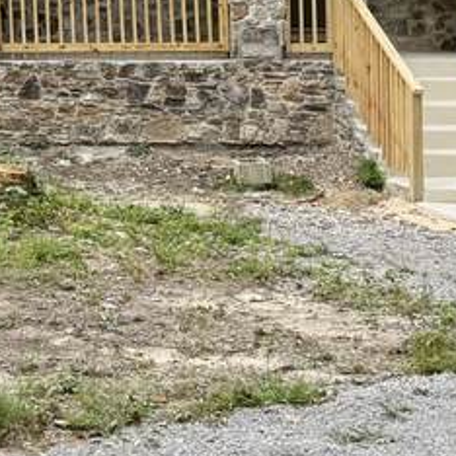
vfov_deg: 14.4
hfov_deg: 14.0
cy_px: -136
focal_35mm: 116
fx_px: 1729
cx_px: -240
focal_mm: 6.76
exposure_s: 1/1314
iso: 100
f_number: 1.78
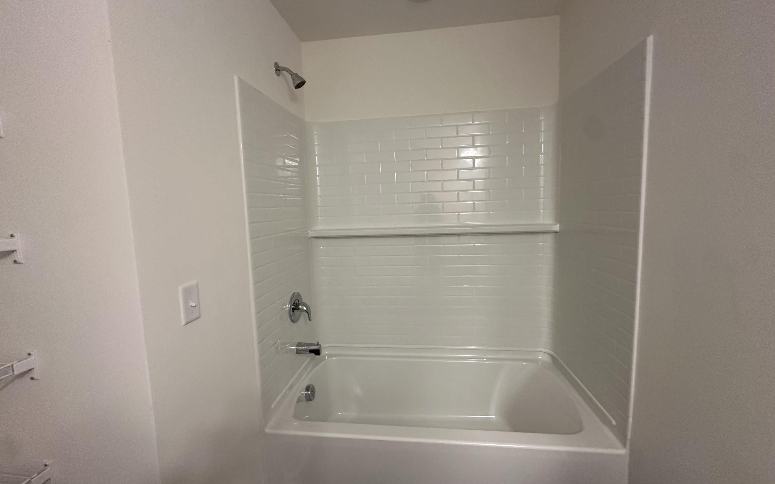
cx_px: 388
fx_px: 317
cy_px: 236
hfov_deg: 101.5
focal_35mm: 15
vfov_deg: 74.8
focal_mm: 2.22
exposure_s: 1/120
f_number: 2.2
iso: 320
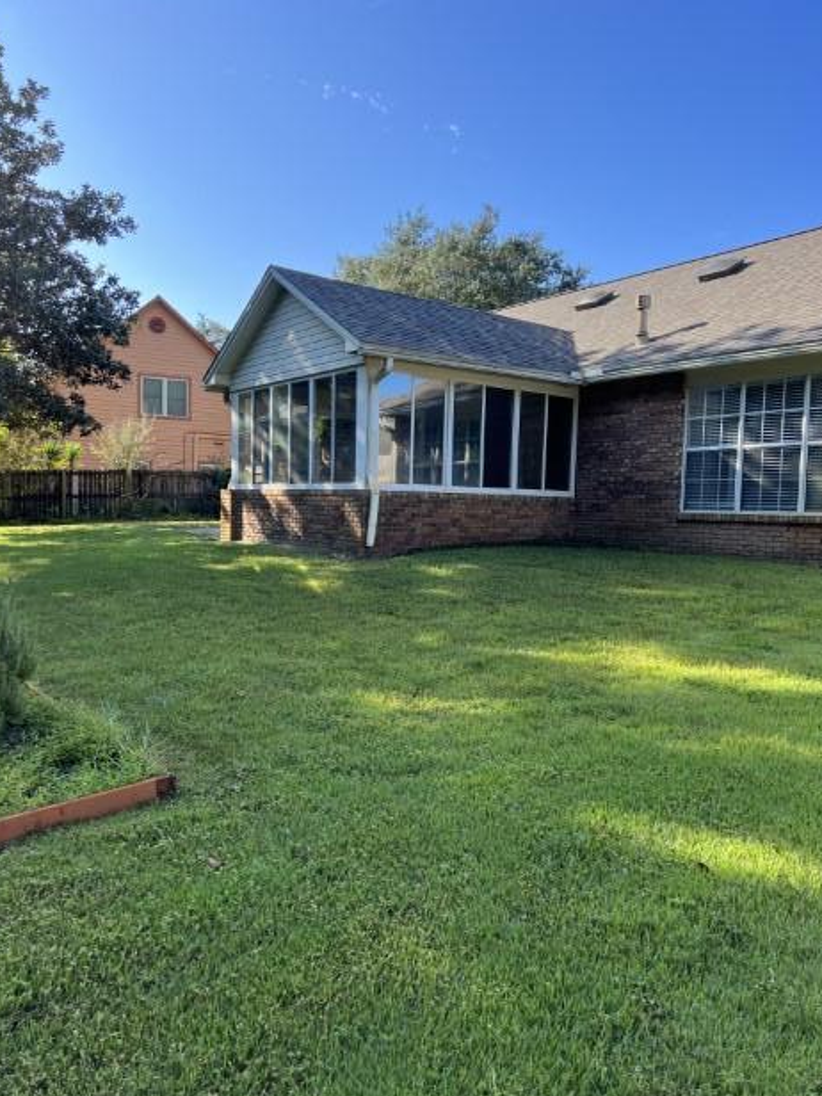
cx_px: 407
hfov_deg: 51.4
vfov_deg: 65.3
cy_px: 555
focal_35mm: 27
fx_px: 855
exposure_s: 1/1068
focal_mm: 5.7
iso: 50
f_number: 1.5
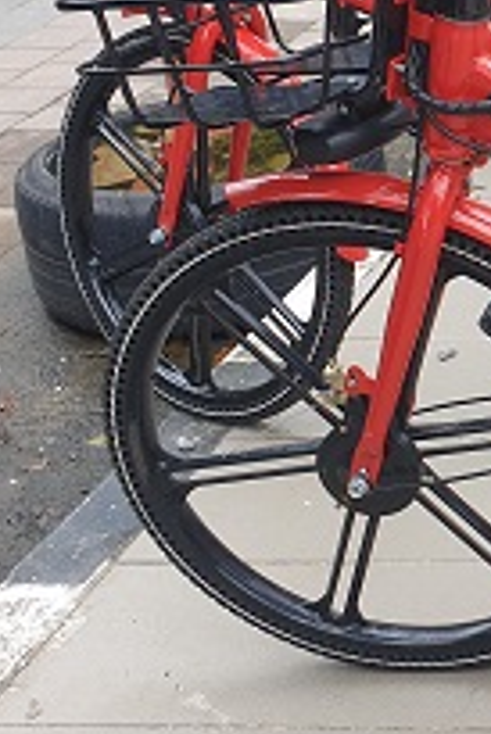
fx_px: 1613
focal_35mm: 79
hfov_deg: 14.7
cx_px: 932
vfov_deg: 25.2
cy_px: 147
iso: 50
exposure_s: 1/228
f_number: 2.4
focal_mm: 4.3
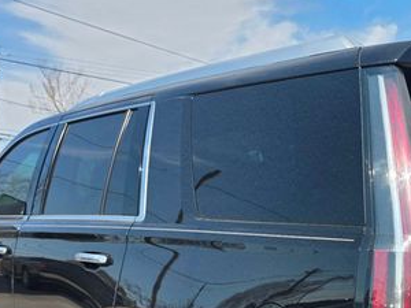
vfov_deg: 28.5
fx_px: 582
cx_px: 310
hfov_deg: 37.9
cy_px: 277
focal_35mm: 49
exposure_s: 1/577
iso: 12
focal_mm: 6.3
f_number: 1.7
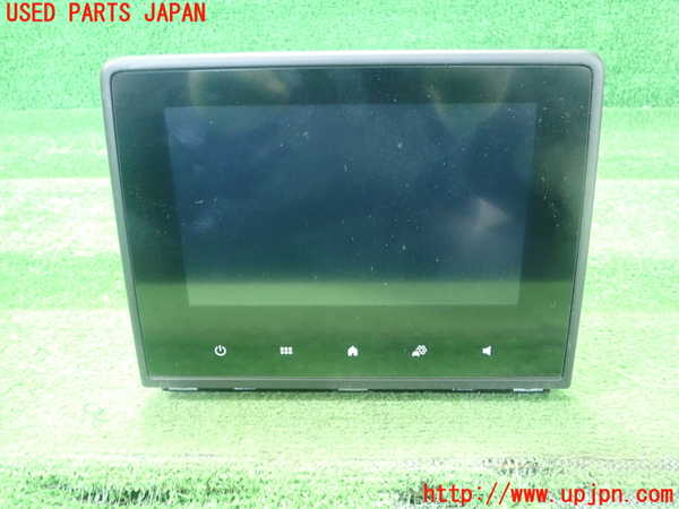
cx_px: 340
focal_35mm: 30
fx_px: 588
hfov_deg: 60.0
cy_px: 254
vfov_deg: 46.8
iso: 800
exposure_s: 1/40
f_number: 2.3
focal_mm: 5.5
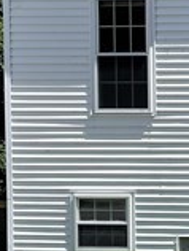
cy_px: 221
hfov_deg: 10.9
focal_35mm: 126
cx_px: 357
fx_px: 915
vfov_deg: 15.5
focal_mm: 5.1
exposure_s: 1/2786
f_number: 1.6
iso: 32
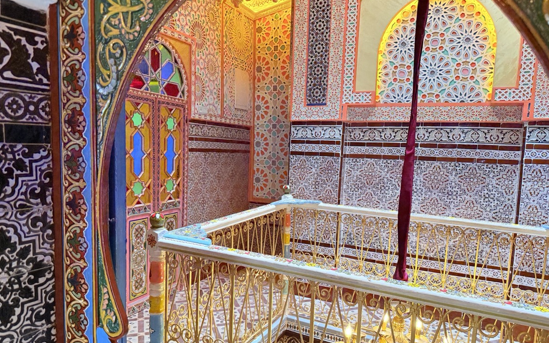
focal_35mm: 26
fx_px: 389
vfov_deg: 47.5
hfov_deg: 70.4
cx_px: 271
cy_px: 189
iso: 320
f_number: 1.78
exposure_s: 1/100
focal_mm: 6.76
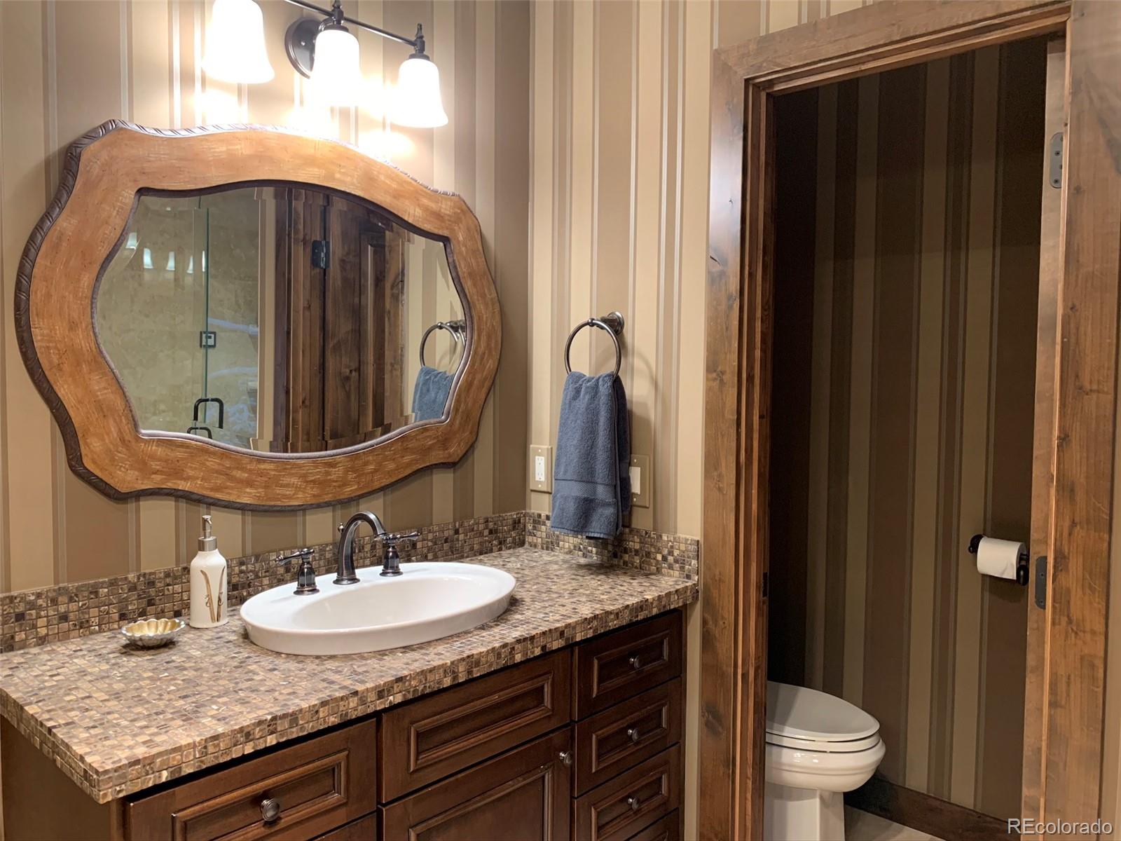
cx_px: 560
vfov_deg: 53.1
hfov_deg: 67.3
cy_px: 420
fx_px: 842
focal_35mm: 26
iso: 200
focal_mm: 4.25
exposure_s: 1/60
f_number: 1.8
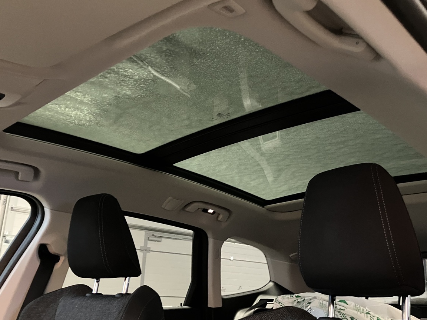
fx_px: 432
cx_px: 233
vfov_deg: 40.6
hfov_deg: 52.6
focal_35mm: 35
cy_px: 186
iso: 640
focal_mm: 3.99
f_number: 1.8
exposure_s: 1/25
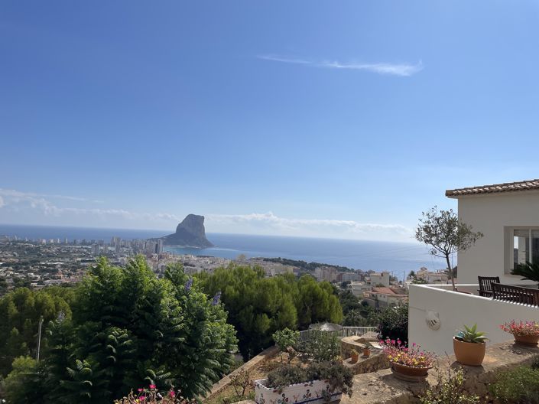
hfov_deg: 67.3
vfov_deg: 53.0
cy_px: 202
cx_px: 270
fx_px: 405
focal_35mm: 26
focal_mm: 4.2
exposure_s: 1/9804
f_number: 1.6
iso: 32
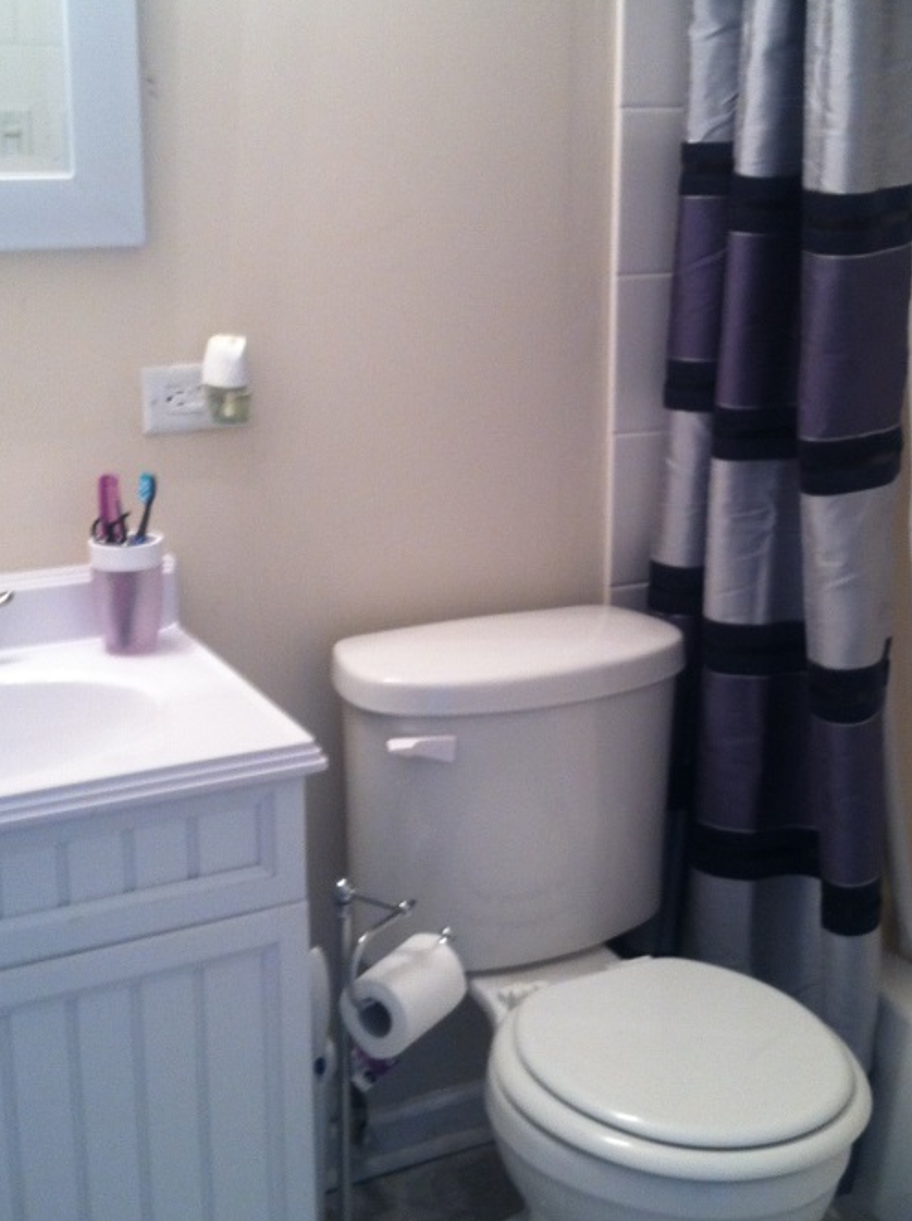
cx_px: 558
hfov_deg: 26.9
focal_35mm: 54
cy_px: 517
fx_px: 1902
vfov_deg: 35.5
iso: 100
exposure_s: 1/15
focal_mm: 3.85
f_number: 2.8
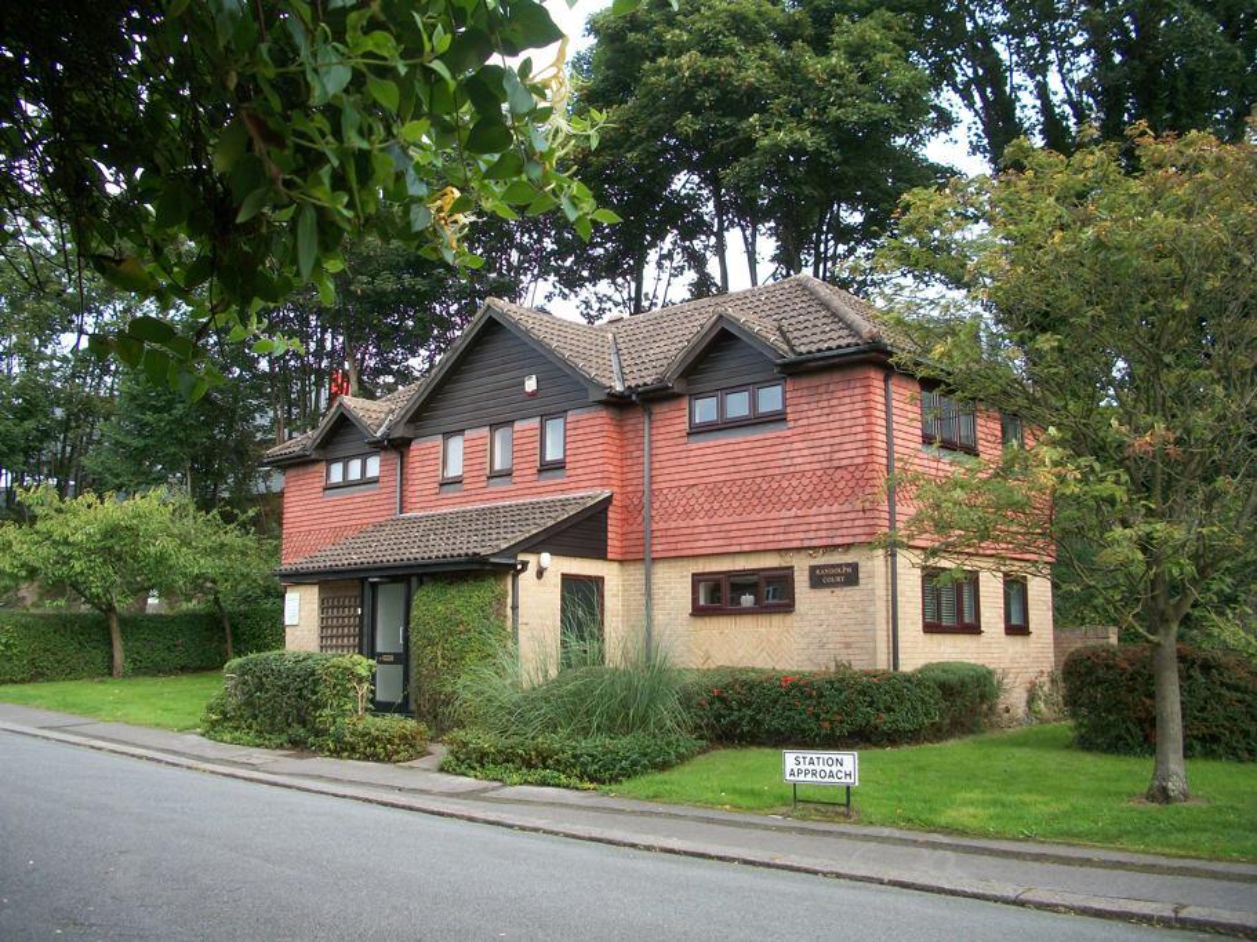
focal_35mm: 35
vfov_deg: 40.7
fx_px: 1271
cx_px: 628
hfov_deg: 52.6
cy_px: 471
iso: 80
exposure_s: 1/160
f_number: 3.1
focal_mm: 6.3
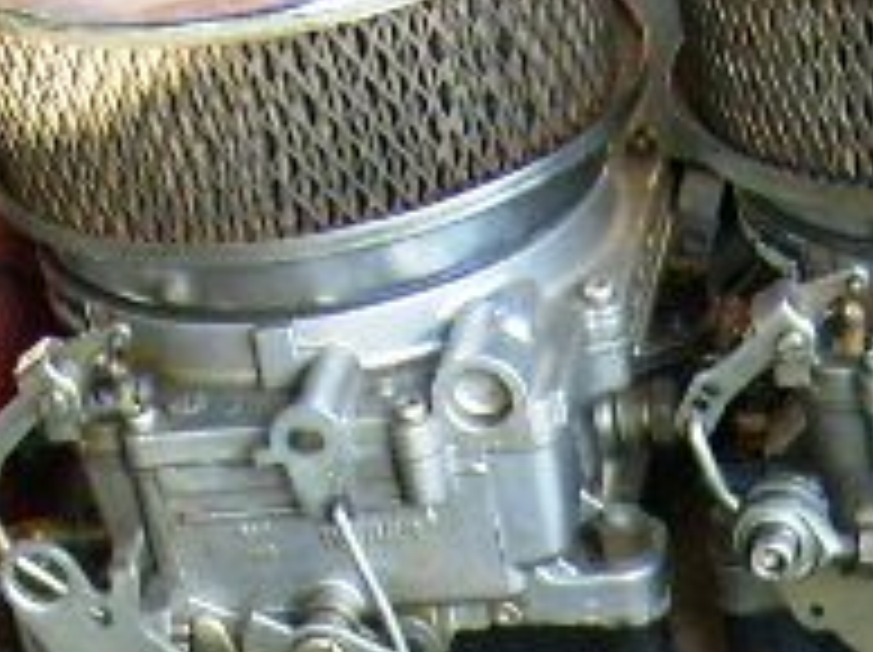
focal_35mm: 185
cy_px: 1340
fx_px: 4660
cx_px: 824
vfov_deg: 7.6
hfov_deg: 10.6
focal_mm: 5.8
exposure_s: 1/60
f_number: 2.8
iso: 80
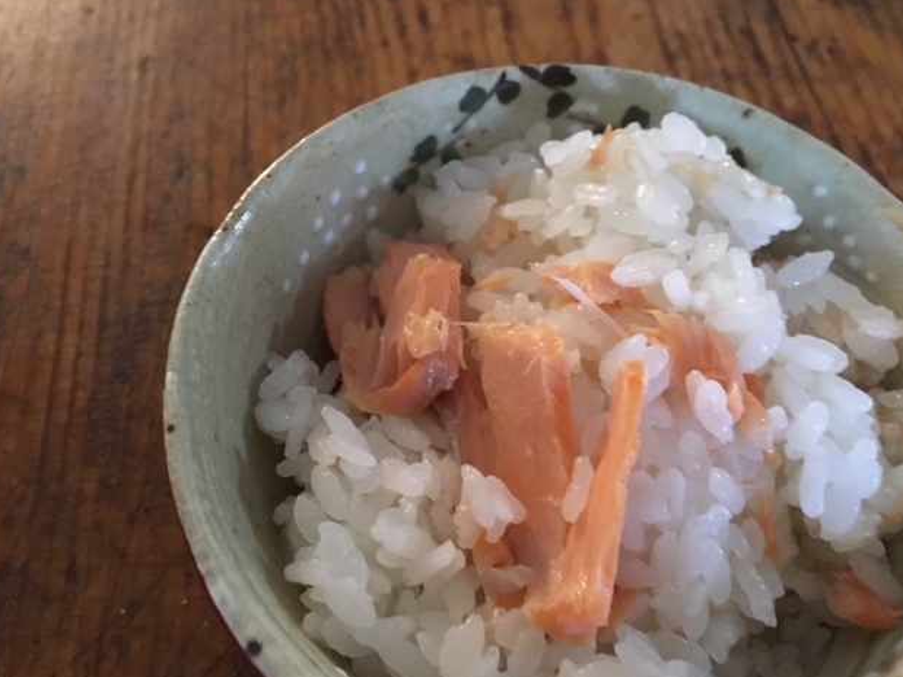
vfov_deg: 46.8
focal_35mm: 30
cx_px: 449
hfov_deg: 60.0
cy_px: 337
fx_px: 782
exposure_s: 1/15
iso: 400
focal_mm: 4.15
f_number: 2.2
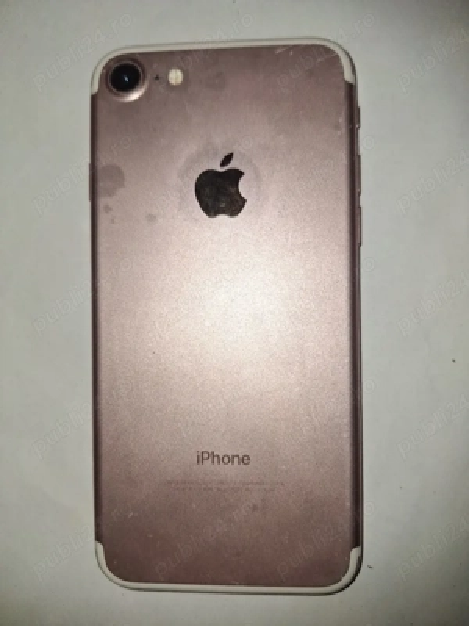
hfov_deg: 58.9
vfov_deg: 73.9
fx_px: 415
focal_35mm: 23
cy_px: 313
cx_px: 234
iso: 40
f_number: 1.8
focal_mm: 5.54
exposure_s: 1/1000
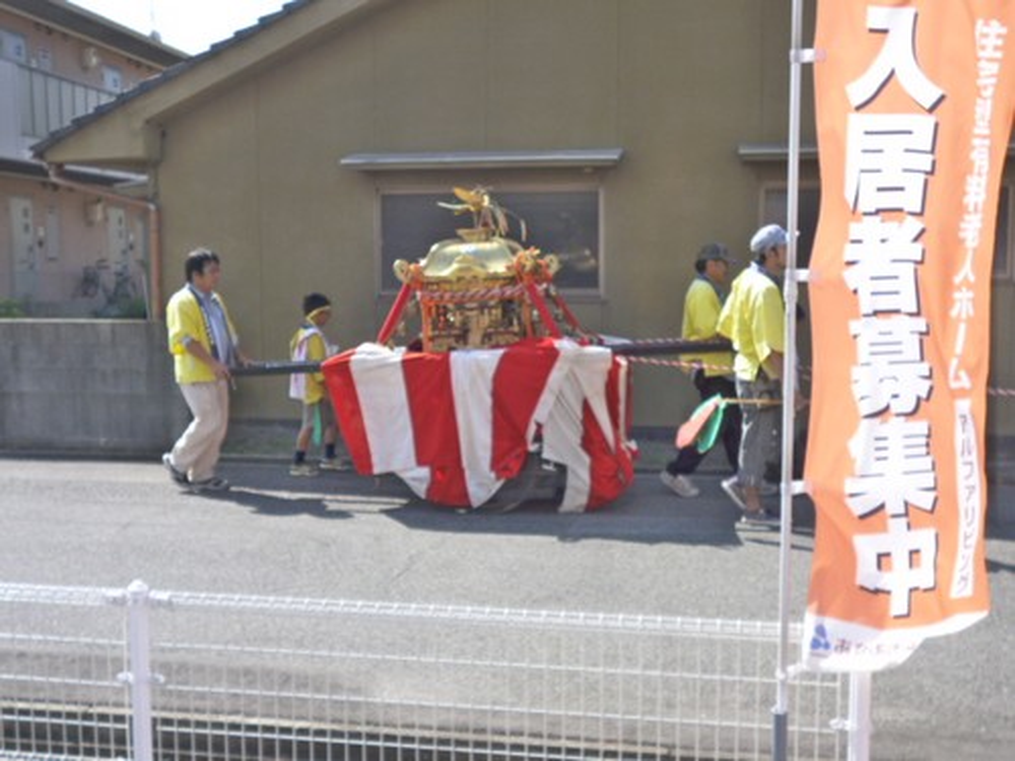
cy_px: 380
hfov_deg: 45.8
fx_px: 1202
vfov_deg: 35.1
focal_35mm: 41
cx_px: 508
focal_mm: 7.3
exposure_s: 1/400
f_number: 3.7
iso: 400
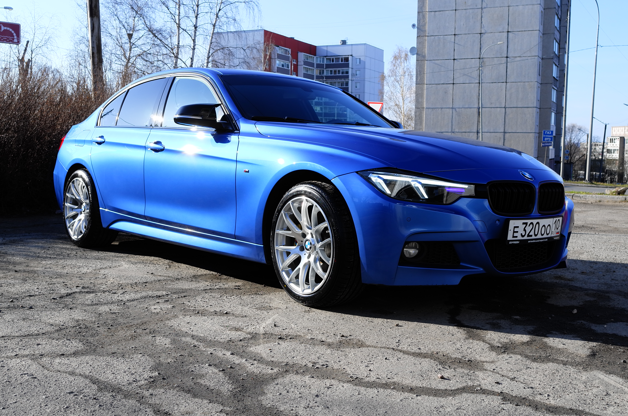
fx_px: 627
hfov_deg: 53.2
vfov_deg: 36.7
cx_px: 314
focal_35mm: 36
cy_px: 208
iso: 100
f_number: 7.1
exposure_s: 1/320
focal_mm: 24
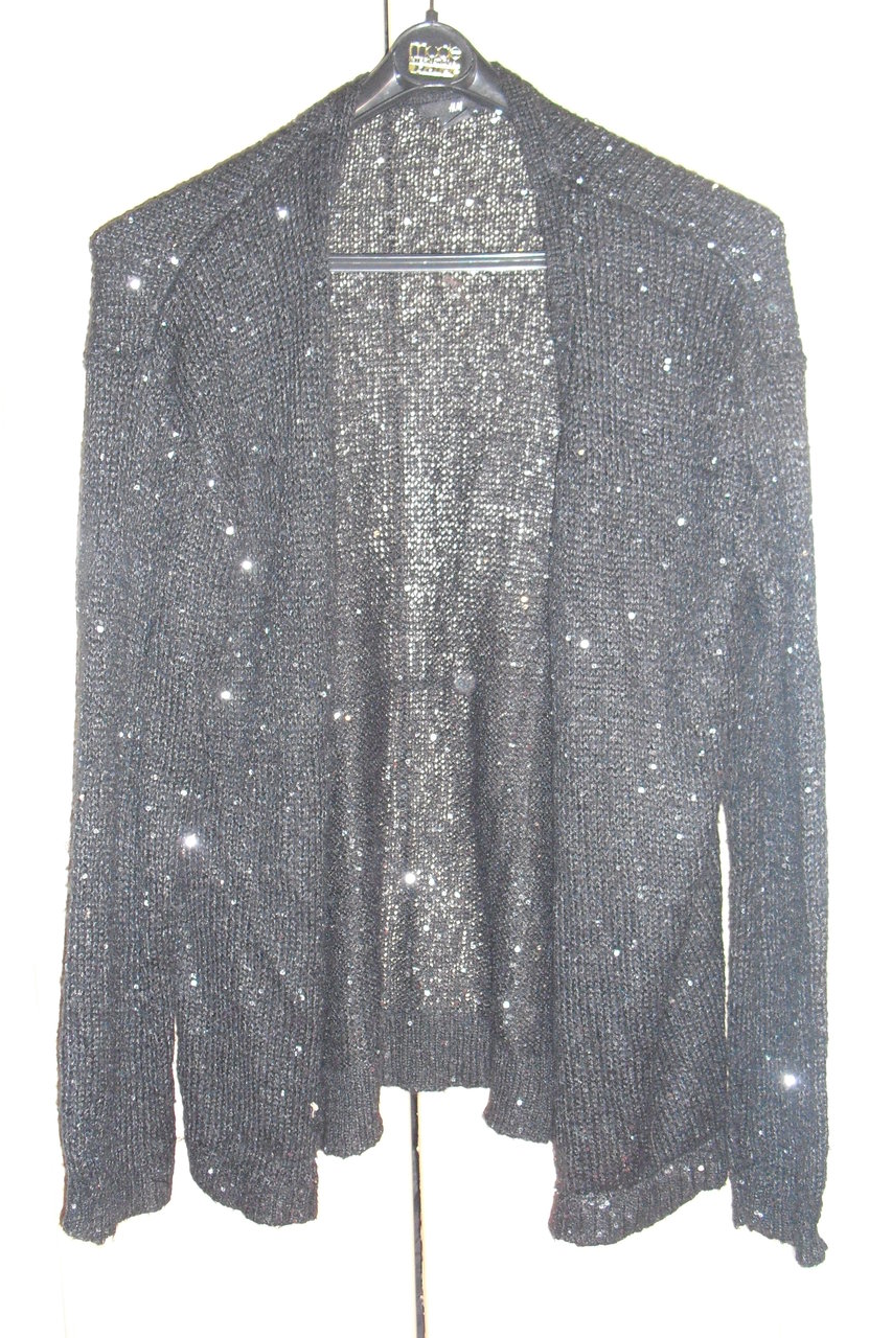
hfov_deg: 34.2
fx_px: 1450
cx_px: 420
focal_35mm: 39
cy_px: 682
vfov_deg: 49.6
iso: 400
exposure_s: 1/60
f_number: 3.1
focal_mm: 6.3
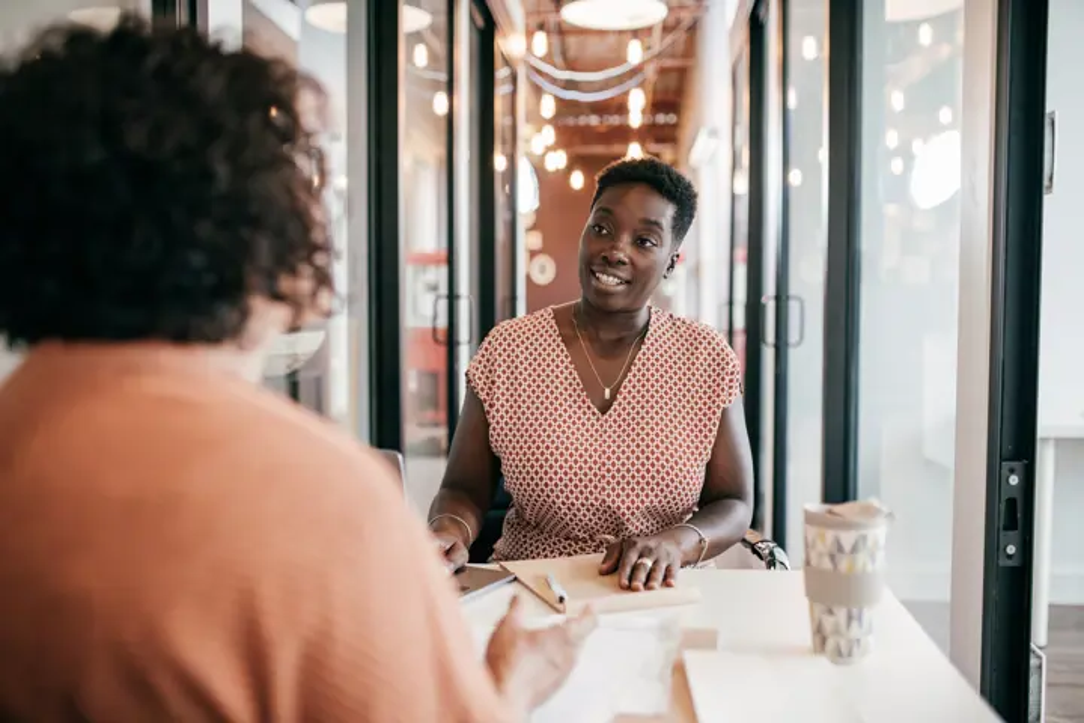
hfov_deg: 54.4
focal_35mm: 35
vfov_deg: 37.9
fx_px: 1054
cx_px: 542
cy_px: 362
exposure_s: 1/100
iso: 400
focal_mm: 35
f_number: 1.8
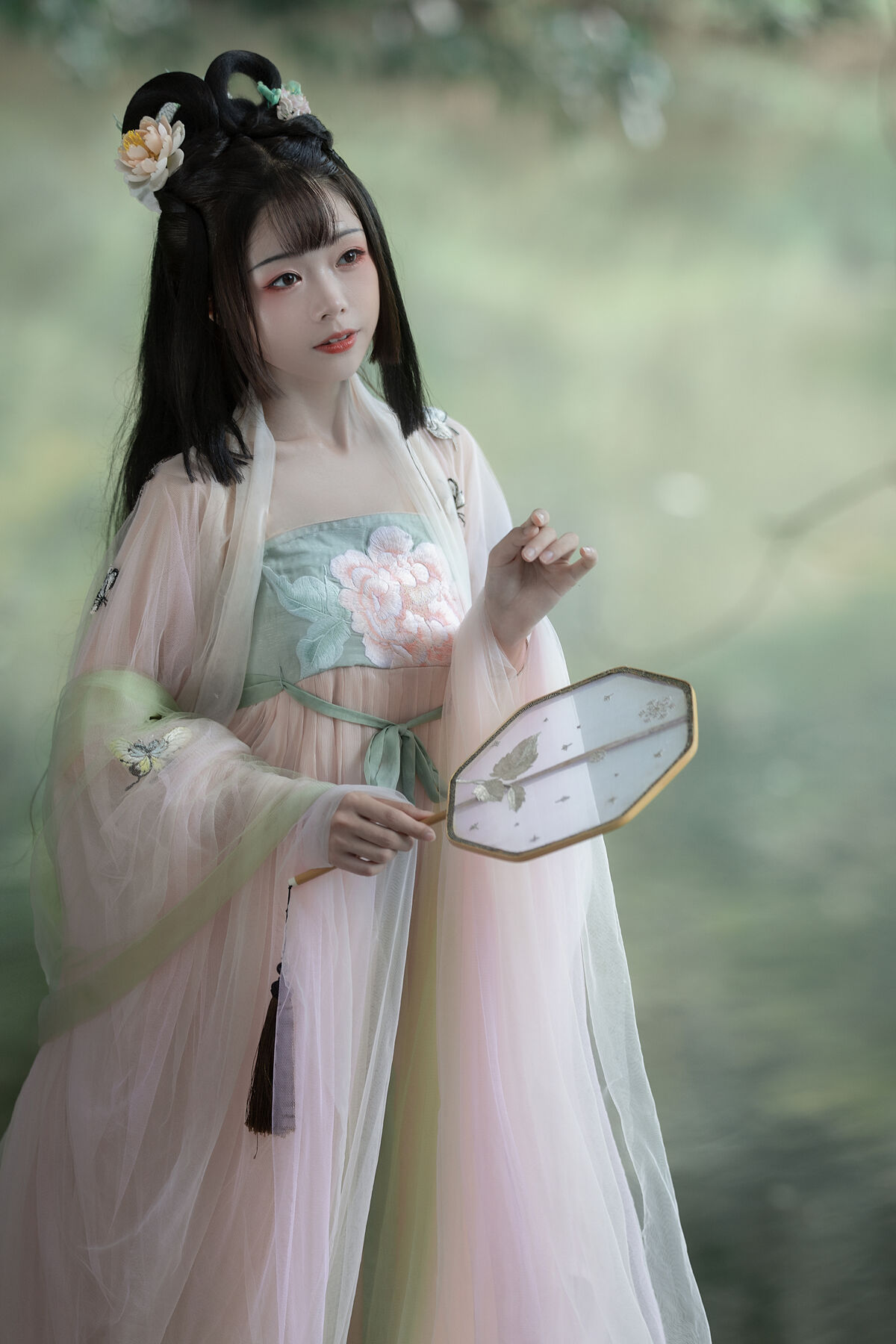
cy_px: 672
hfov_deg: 10.2
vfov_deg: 15.3
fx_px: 5002
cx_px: 448
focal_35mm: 134
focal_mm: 135
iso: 100
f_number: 2.2
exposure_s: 1/80
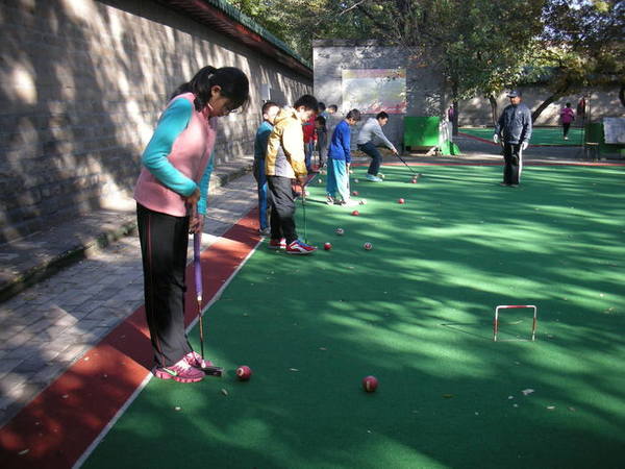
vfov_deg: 40.7
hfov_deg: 52.6
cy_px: 234
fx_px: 632
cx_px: 312
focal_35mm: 35
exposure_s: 1/160
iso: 50
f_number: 2.8
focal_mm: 5.8
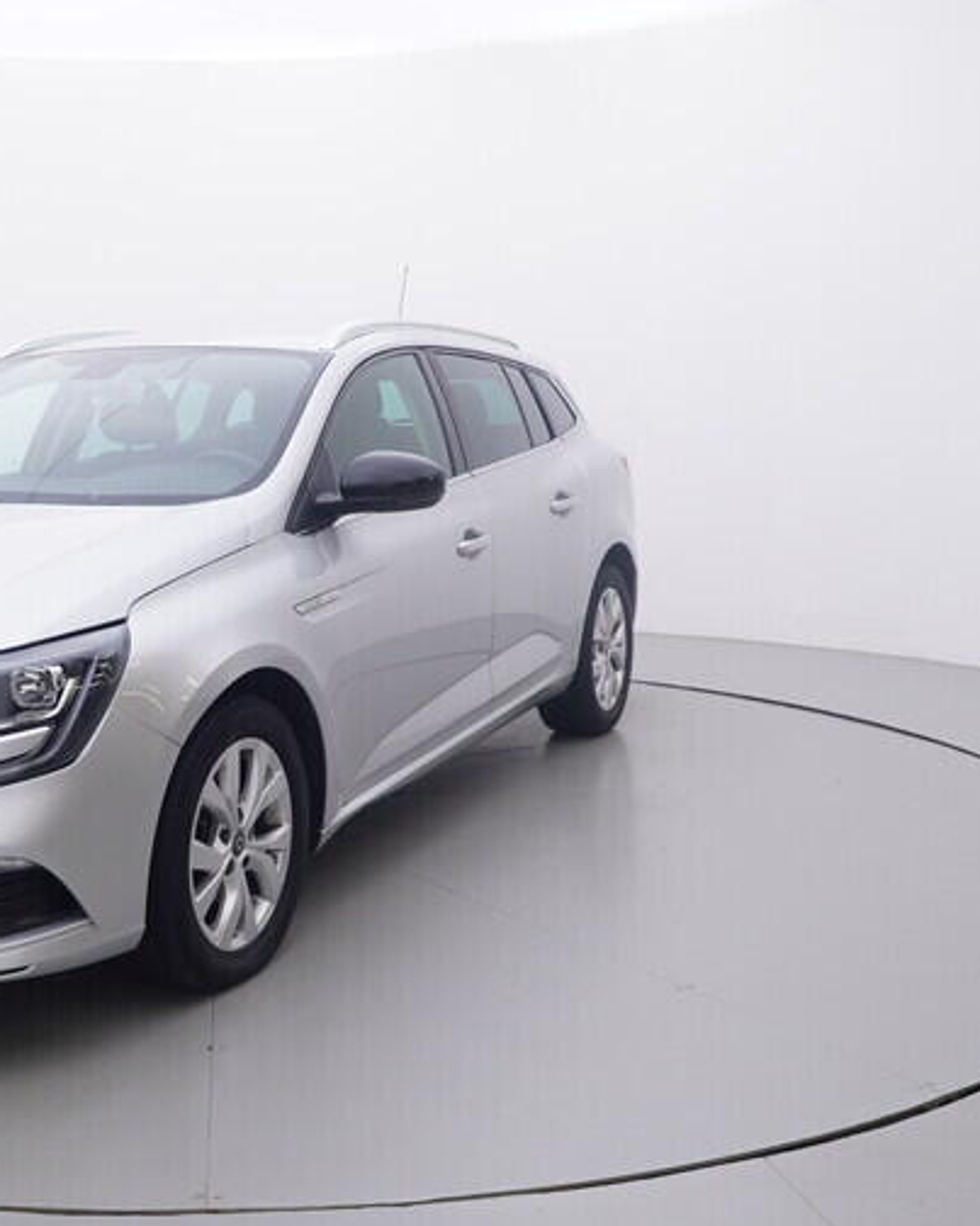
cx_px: 219
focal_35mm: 43
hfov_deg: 34.0
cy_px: 589
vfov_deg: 42.9
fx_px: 1558
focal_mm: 15
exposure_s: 1/80
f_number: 5
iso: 200
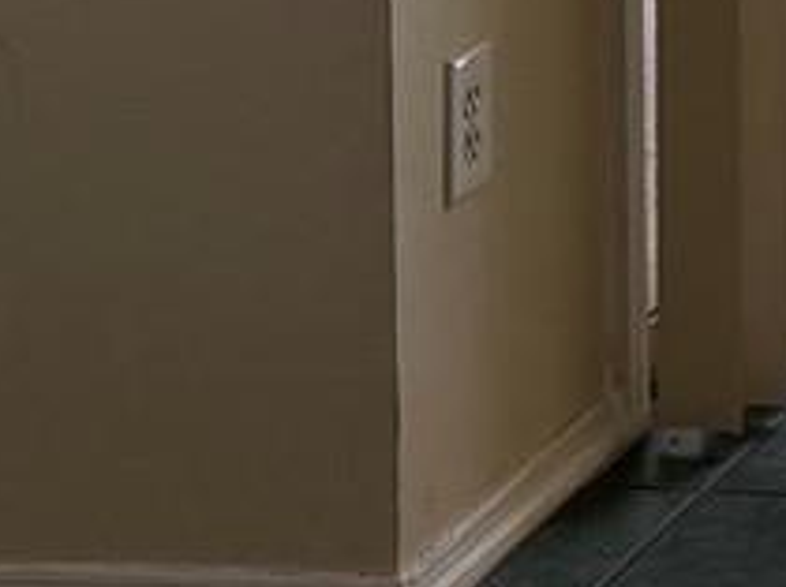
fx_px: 4151
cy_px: -1013
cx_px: 2126
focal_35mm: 183
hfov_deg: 9.2
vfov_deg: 7.4
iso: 100
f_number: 1.78
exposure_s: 1/868
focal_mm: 6.76
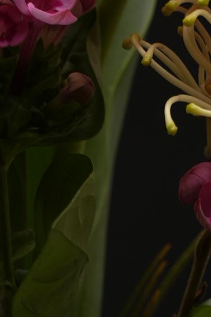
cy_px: 396
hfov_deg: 6.0
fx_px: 2007
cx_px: -20
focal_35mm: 228
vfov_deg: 8.9
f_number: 4
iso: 100
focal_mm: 31.3
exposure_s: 1/125
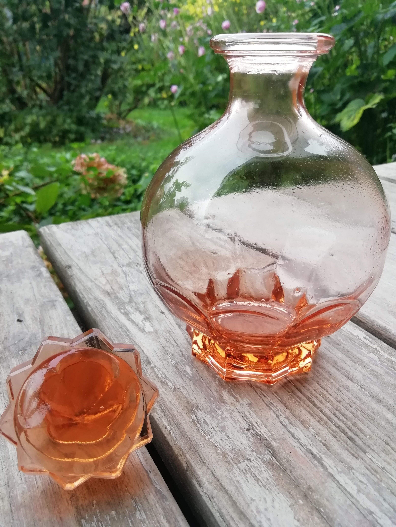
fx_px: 397
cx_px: 198
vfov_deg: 67.3
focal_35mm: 26
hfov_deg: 53.1
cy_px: 264
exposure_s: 1/100
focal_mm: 3.21
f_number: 2.2
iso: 50
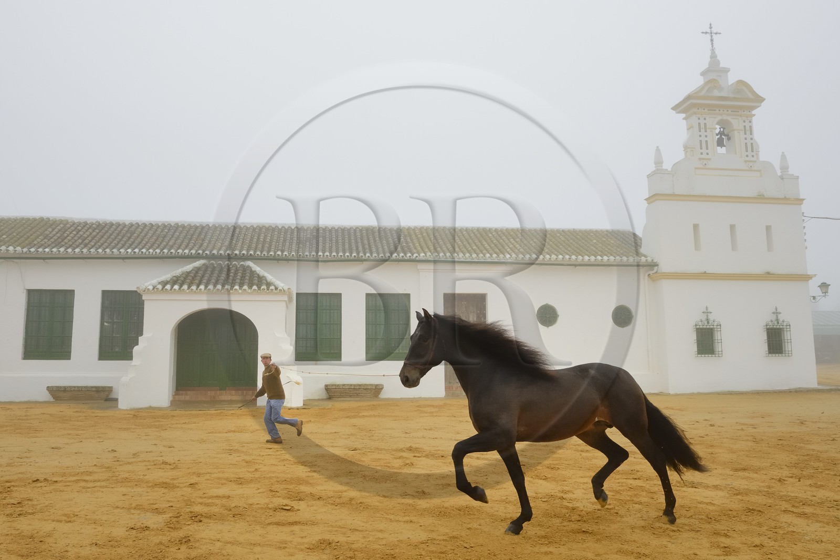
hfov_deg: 69.4
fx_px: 607
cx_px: 420
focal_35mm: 26
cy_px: 280
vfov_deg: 49.5
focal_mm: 26
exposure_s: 1/1000
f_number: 6.3
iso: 800
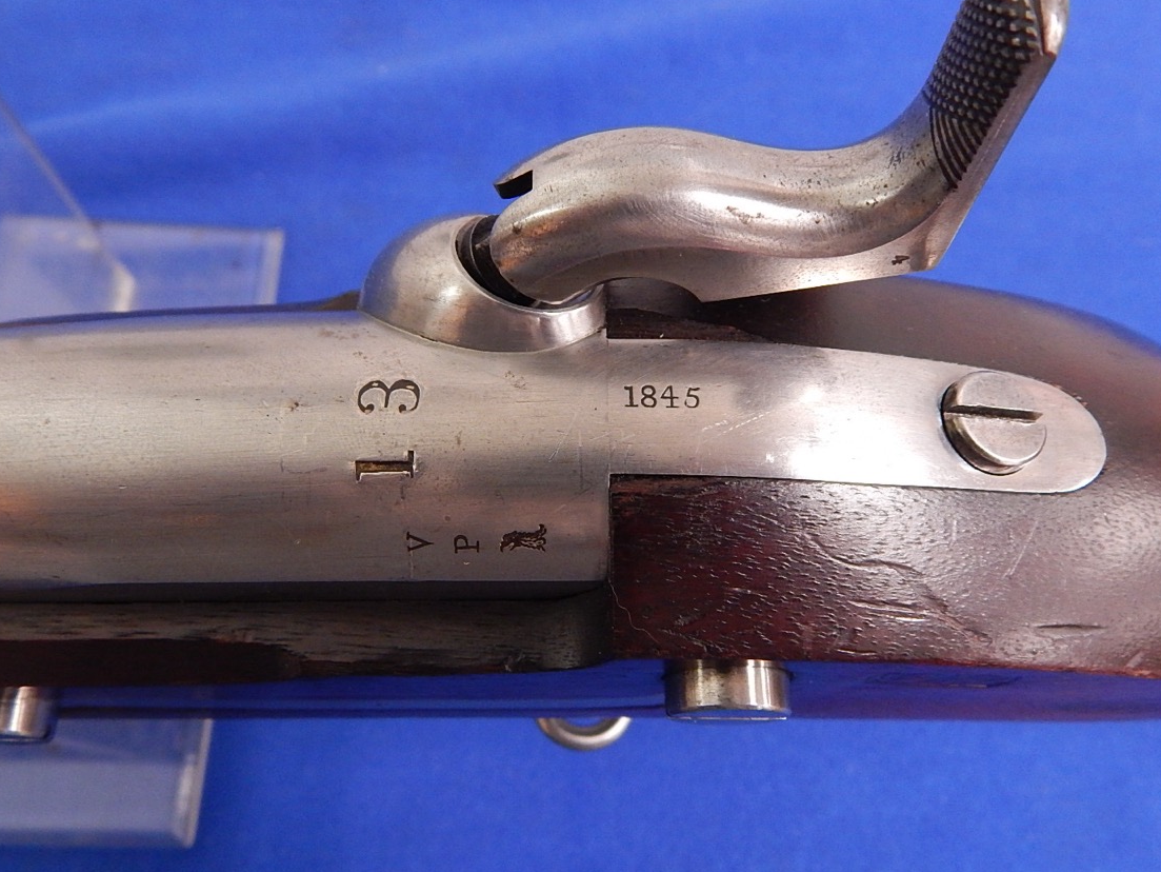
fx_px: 973
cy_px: 421
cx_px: 569
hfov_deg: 61.6
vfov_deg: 48.2
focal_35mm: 29
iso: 400
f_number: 3.1
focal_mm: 4.5
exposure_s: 1/20
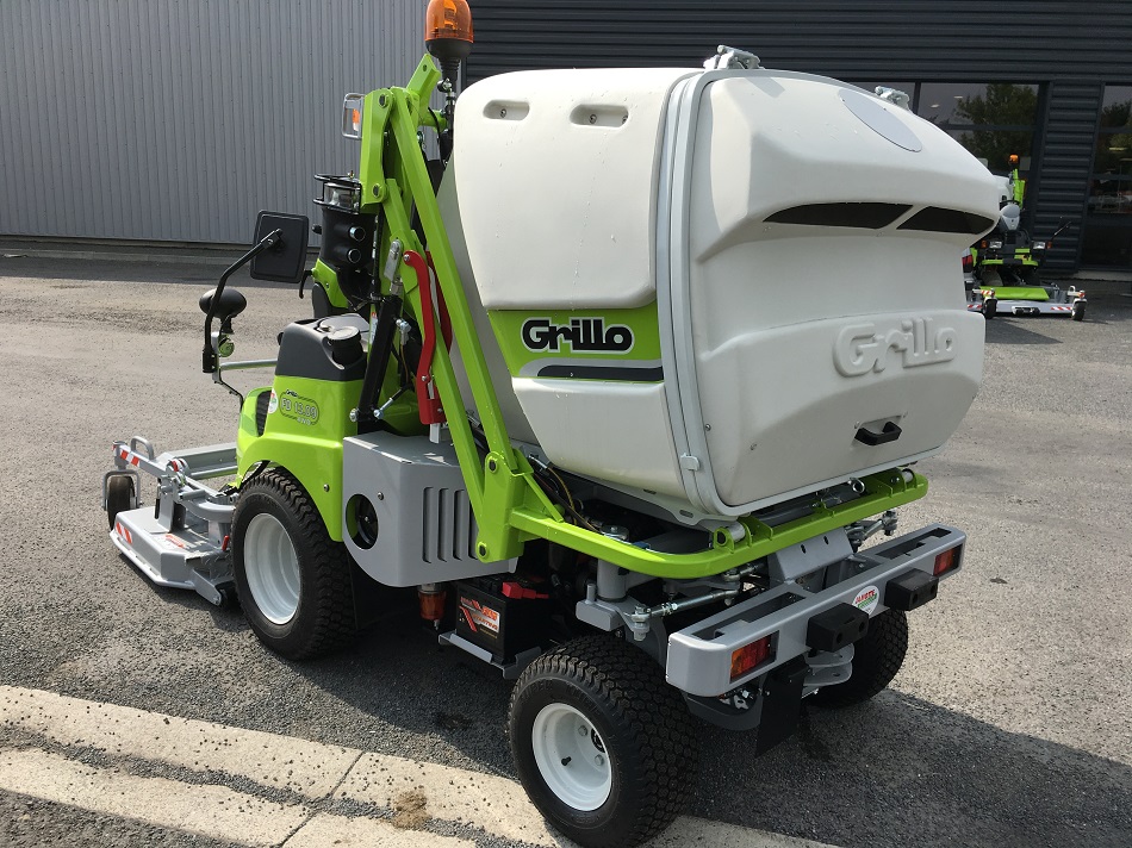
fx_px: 948
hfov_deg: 61.7
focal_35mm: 29
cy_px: 424
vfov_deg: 48.2
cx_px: 566
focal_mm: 4.15
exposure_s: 1/1399
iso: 25
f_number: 2.2
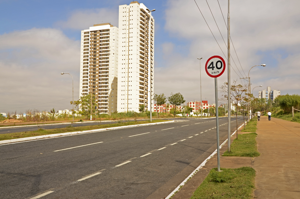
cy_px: 100
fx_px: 299
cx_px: 150
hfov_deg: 53.2
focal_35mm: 36
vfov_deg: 36.7
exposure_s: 1/160
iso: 100
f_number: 10
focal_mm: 24
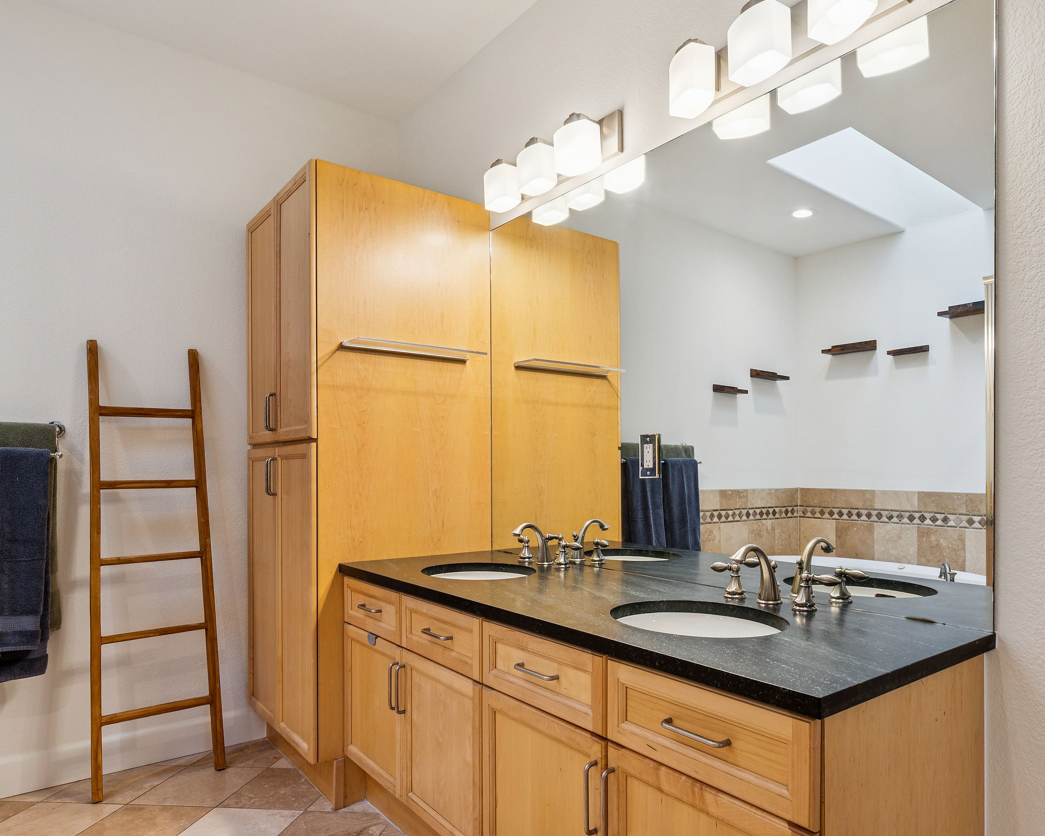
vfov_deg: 61.2
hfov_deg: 72.5
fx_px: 703
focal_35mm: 23
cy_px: 478
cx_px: 623
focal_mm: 15.5
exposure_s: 1/30
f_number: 9
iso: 400
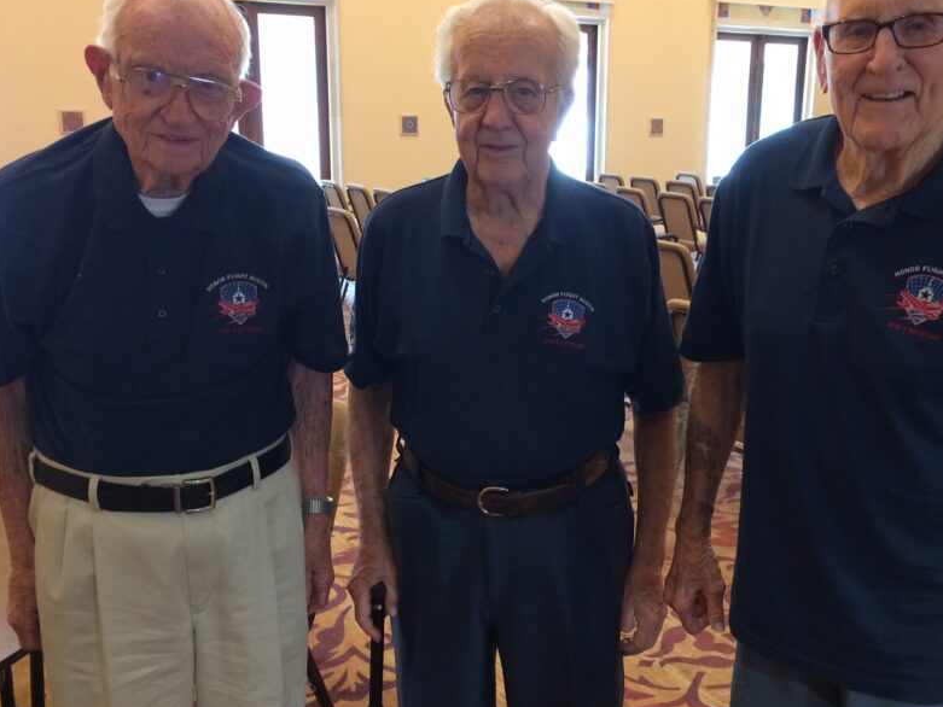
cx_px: 537
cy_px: 354
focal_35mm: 38
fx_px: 1035
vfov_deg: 37.7
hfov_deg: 48.8
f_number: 2.2
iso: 125
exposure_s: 1/30
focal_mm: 4.15
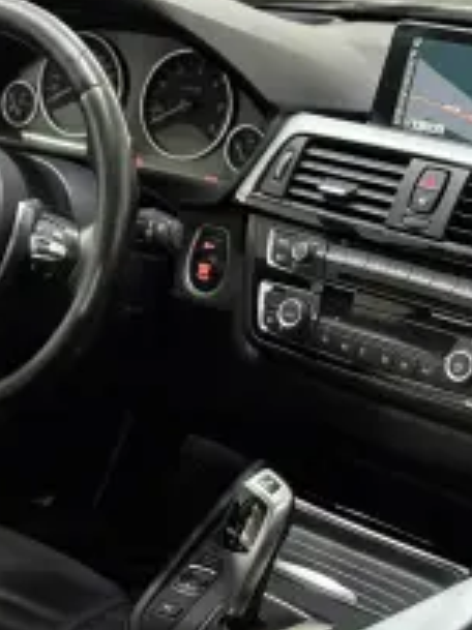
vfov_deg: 23.0
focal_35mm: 85
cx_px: 130
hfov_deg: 17.3
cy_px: 369
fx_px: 1547
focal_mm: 6.76
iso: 640
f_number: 1.78
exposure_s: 1/25
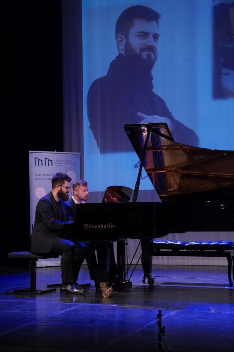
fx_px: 676
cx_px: 117
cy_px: 176
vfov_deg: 29.1
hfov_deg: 19.6
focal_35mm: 69
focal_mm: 46.2
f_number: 2.8
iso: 2000
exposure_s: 1/160
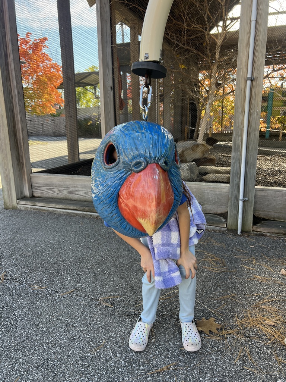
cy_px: 191
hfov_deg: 53.1
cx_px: 143
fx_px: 286
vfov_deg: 67.3
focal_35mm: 26
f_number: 1.5
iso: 50
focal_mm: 5.7
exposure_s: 1/413
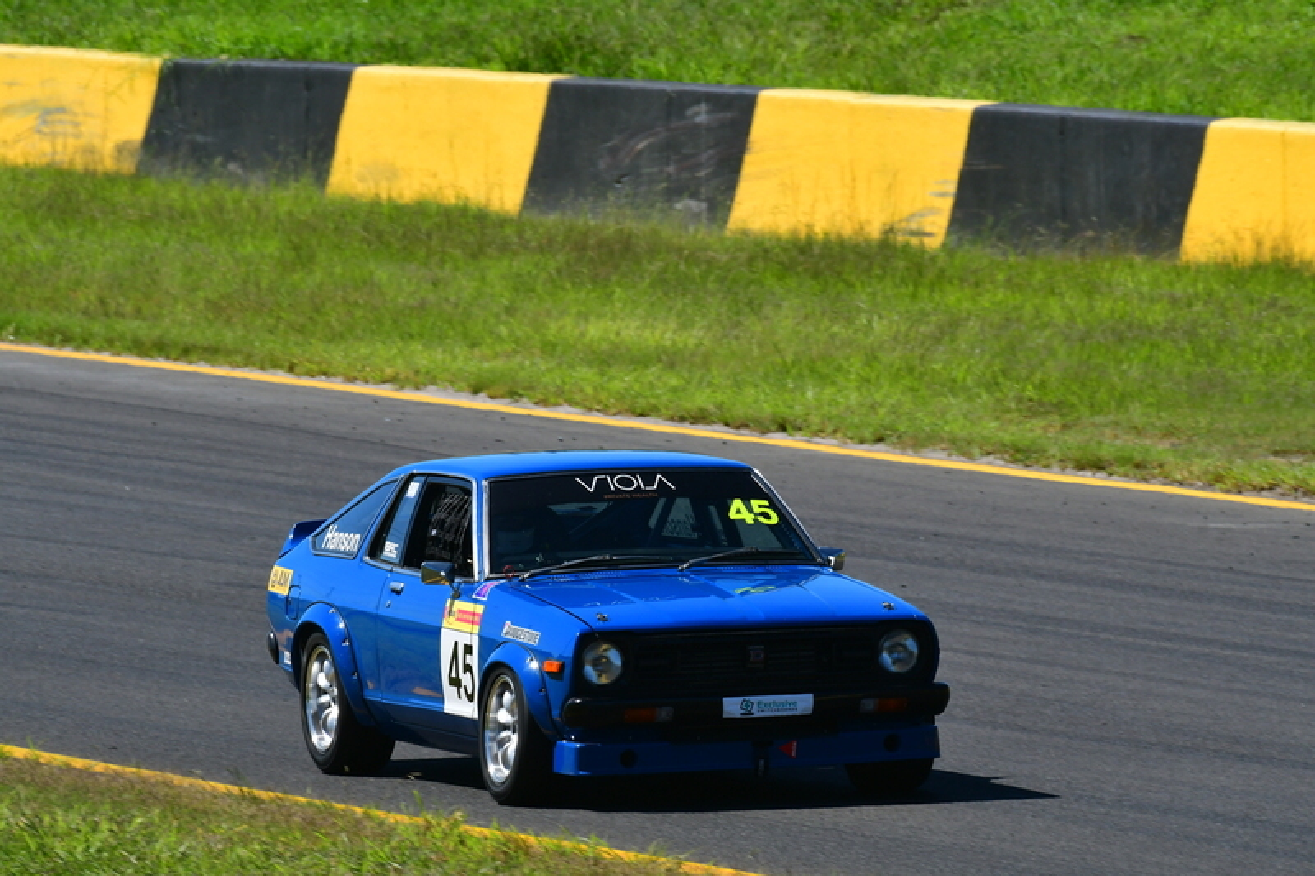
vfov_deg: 1.8
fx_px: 27388
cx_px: 658
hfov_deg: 2.8
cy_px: 438
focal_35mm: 750
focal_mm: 500
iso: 500
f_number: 13
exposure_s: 1/640
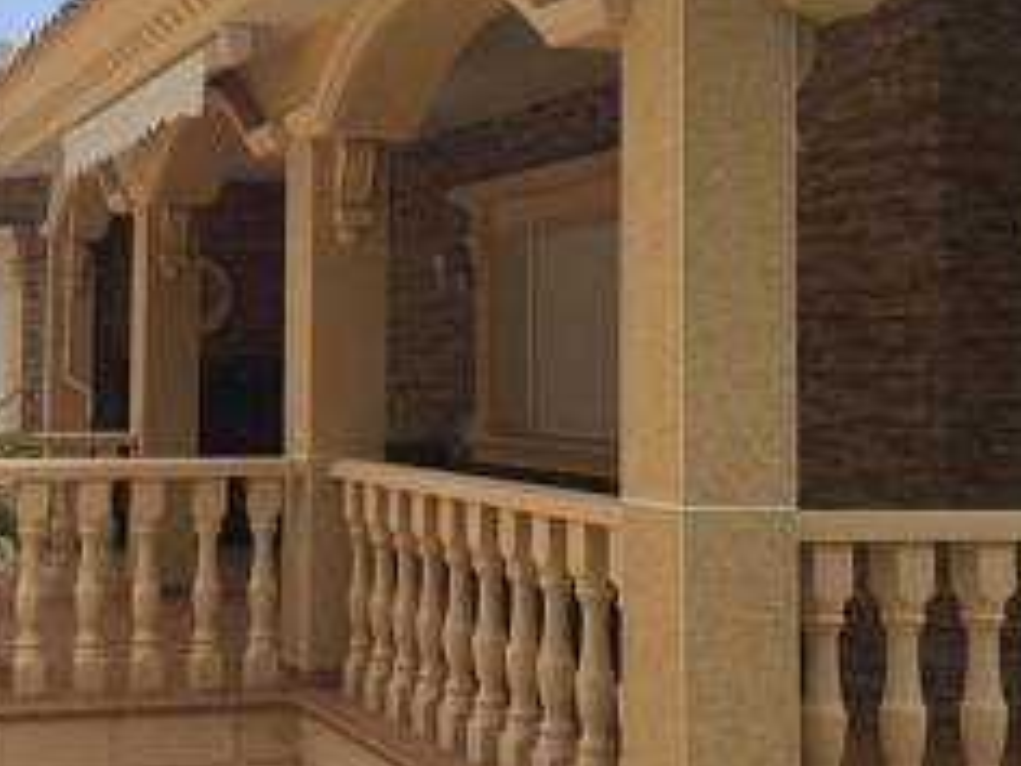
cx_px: 177
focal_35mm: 59
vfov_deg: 24.7
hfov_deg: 31.7
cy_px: 273
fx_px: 1740
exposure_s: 1/2639
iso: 32
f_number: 2.2
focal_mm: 4.15
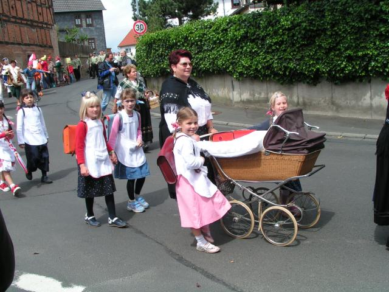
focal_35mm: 41
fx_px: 461
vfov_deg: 35.1
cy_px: 146
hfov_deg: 45.8
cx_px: 194
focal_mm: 6.3
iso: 50
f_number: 5.6
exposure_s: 1/200
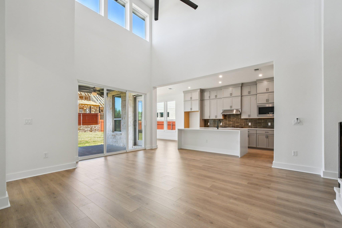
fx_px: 142
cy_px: 114
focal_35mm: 15
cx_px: 171
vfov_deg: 77.3
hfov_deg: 100.4
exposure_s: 1/100
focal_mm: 10
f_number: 8
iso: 400
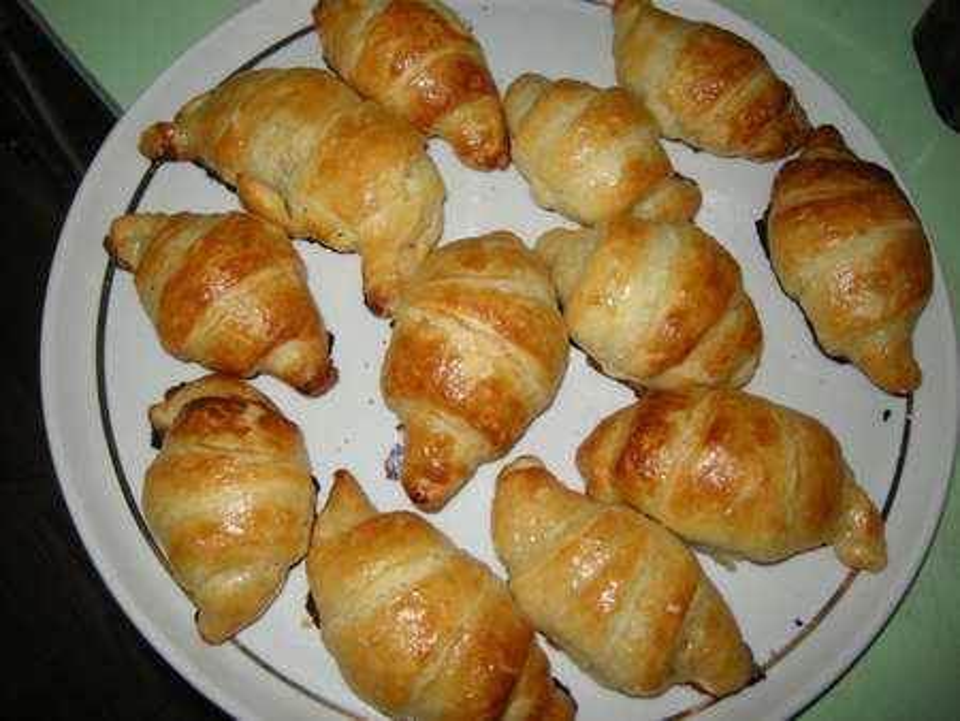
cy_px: 360
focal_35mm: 35
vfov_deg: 40.7
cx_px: 480
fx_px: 971
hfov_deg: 52.6
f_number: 2.7
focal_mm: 7.5
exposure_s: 1/60
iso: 64
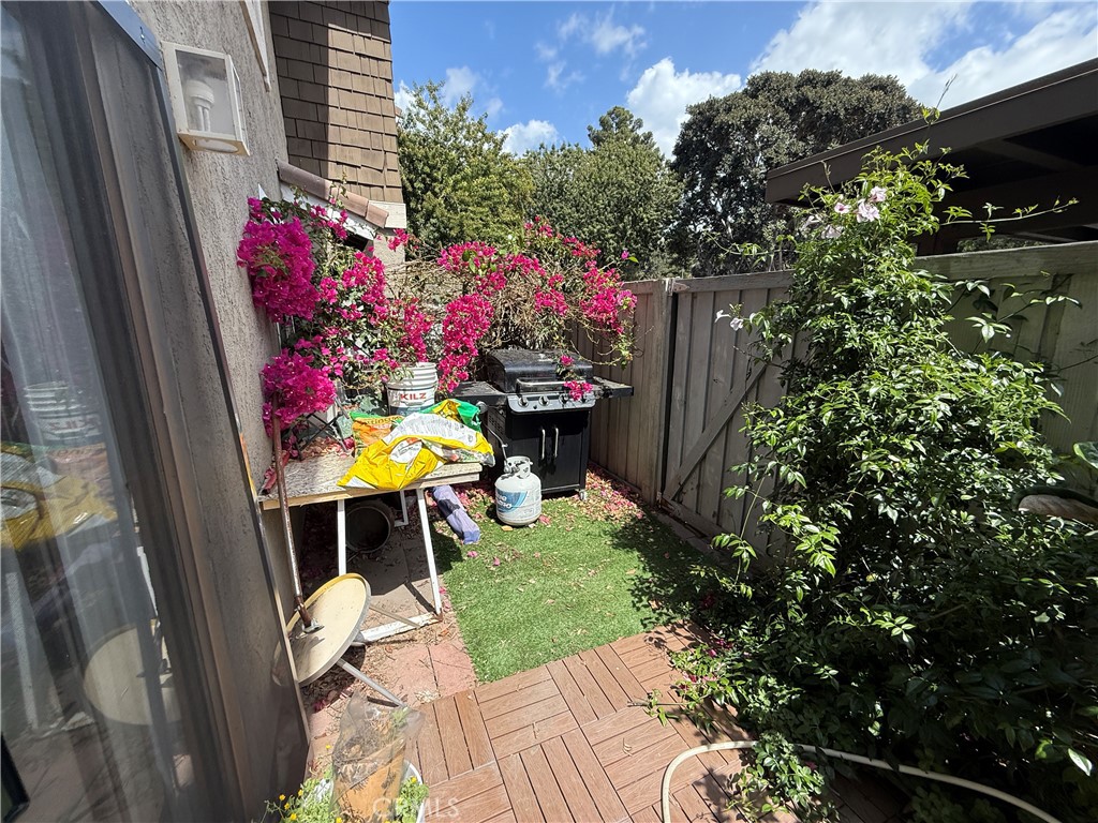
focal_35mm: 14
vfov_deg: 85.7
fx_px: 444
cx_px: 549
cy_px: 412
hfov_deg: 102.1
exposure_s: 1/1017
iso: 64
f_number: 2.2
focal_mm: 2.22
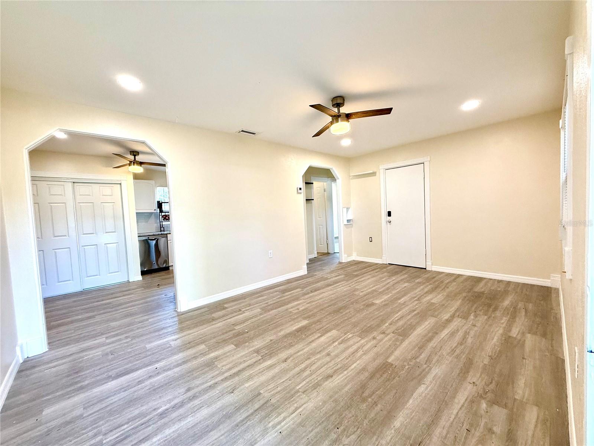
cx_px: 297
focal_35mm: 14
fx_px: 240
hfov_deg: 102.1
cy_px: 223
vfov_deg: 85.7
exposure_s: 1/120
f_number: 2.2
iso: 160
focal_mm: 2.22
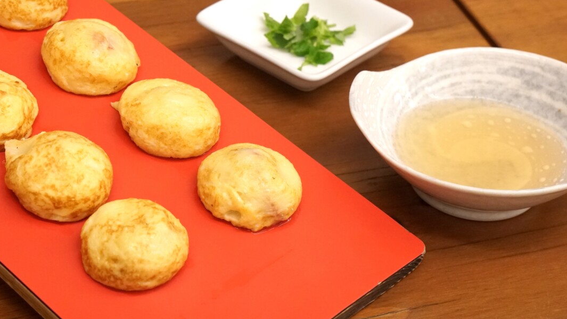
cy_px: 121
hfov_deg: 23.4
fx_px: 1364
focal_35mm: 91
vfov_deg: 13.3
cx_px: 208
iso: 2000
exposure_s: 1/200
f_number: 6.3
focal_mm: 41
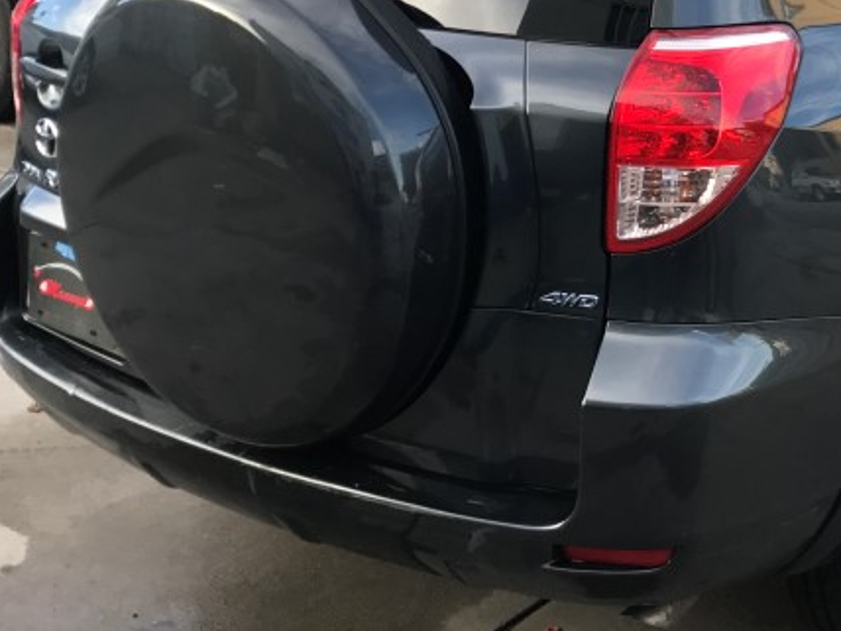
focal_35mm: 67
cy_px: 134
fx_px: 1628
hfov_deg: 28.1
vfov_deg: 21.7
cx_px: 729
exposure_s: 1/120
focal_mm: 3.99
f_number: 1.8
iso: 25
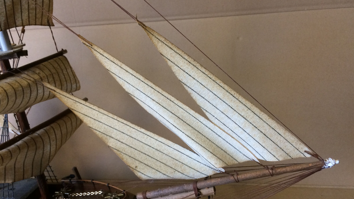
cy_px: 124
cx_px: 176
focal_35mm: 32
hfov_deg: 61.0
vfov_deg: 36.5
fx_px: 300
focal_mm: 4.15
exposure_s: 1/33
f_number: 2.2
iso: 160
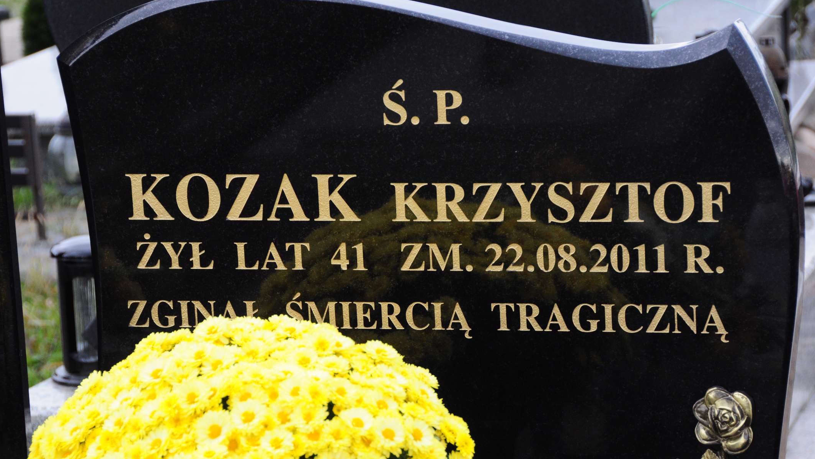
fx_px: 2562
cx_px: 408
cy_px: 248
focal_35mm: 119
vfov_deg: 10.2
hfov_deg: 18.1
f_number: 7.1
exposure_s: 1/160
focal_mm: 75
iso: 640
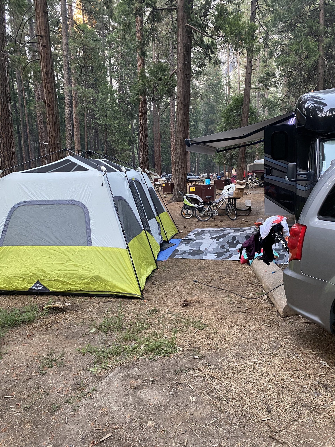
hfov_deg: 53.1
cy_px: 224
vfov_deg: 67.3
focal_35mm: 26
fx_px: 335
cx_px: 168
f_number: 1.8
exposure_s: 1/60
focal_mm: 4.25
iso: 320
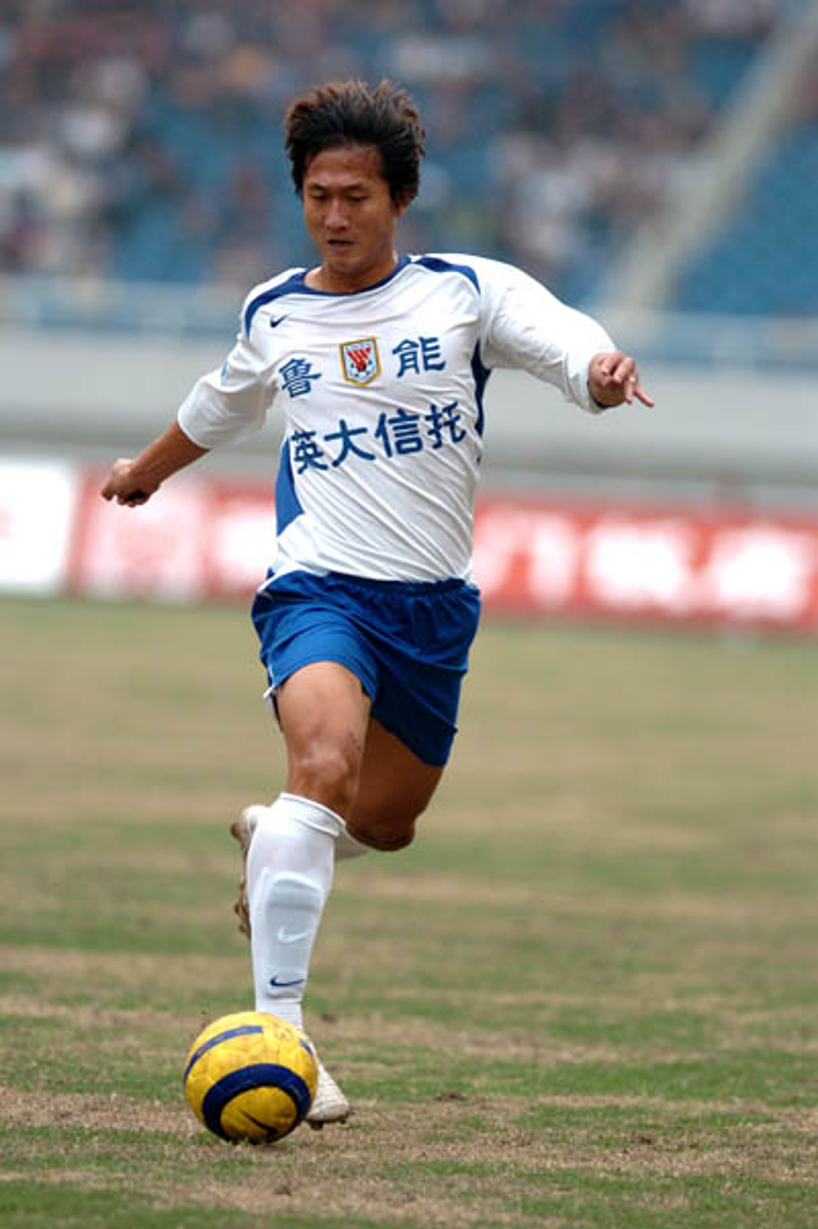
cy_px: 614
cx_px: 409
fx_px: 15354
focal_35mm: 450
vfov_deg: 4.6
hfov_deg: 3.1
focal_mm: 300
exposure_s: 1/800
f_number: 2.8
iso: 400
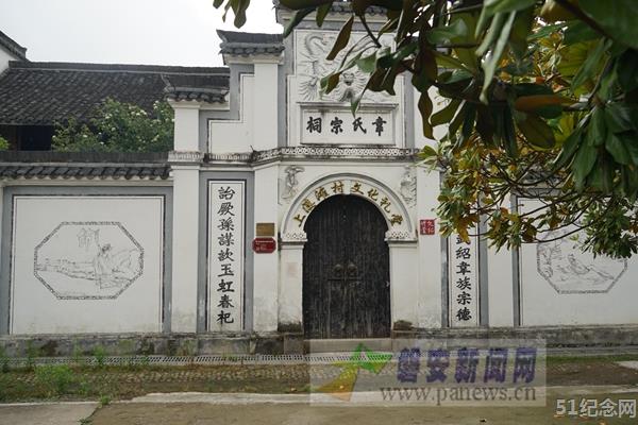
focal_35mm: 31
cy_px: 212
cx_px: 319
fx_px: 549
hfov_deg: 60.3
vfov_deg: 42.3
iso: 800
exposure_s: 1/160
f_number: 7.1
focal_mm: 31
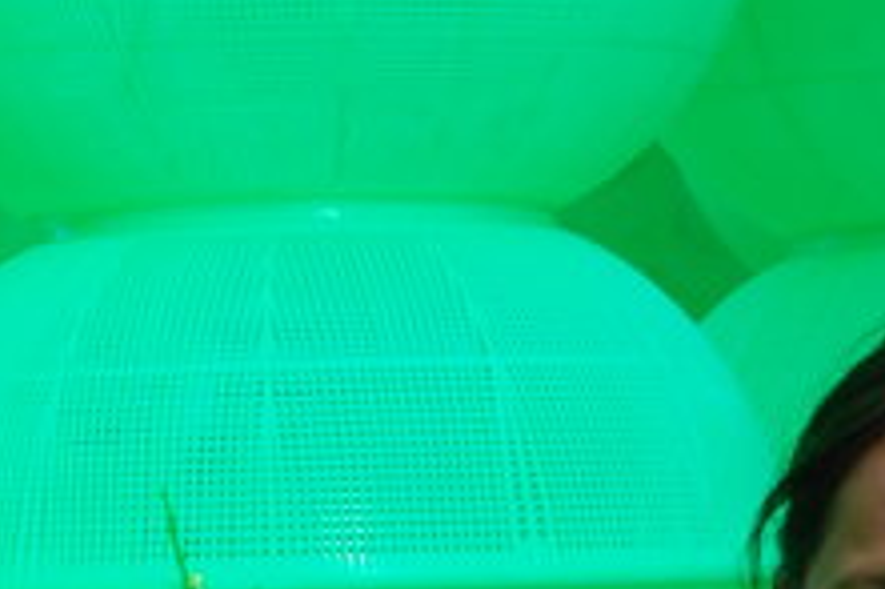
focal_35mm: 348
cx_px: 312
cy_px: 775
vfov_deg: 3.9
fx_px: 8548
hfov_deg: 5.9
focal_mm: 50
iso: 220
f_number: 5.6
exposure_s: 1/125
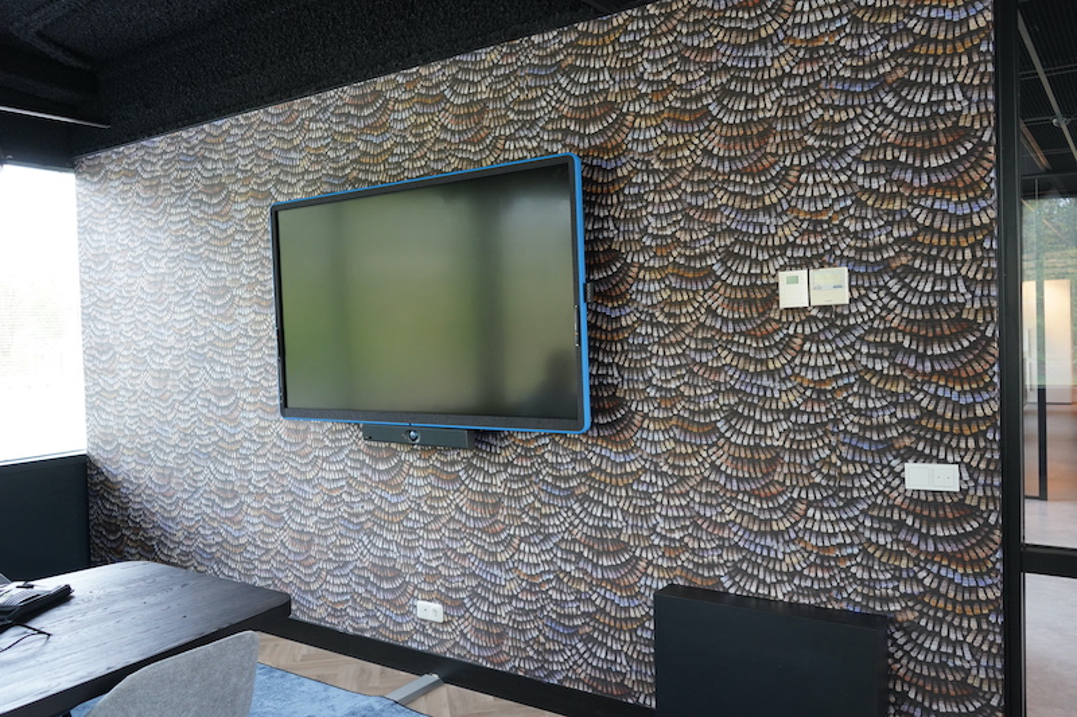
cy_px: 358
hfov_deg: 65.5
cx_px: 538
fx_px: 837
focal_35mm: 28
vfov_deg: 46.4
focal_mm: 28
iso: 1600
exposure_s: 1/160
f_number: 3.5
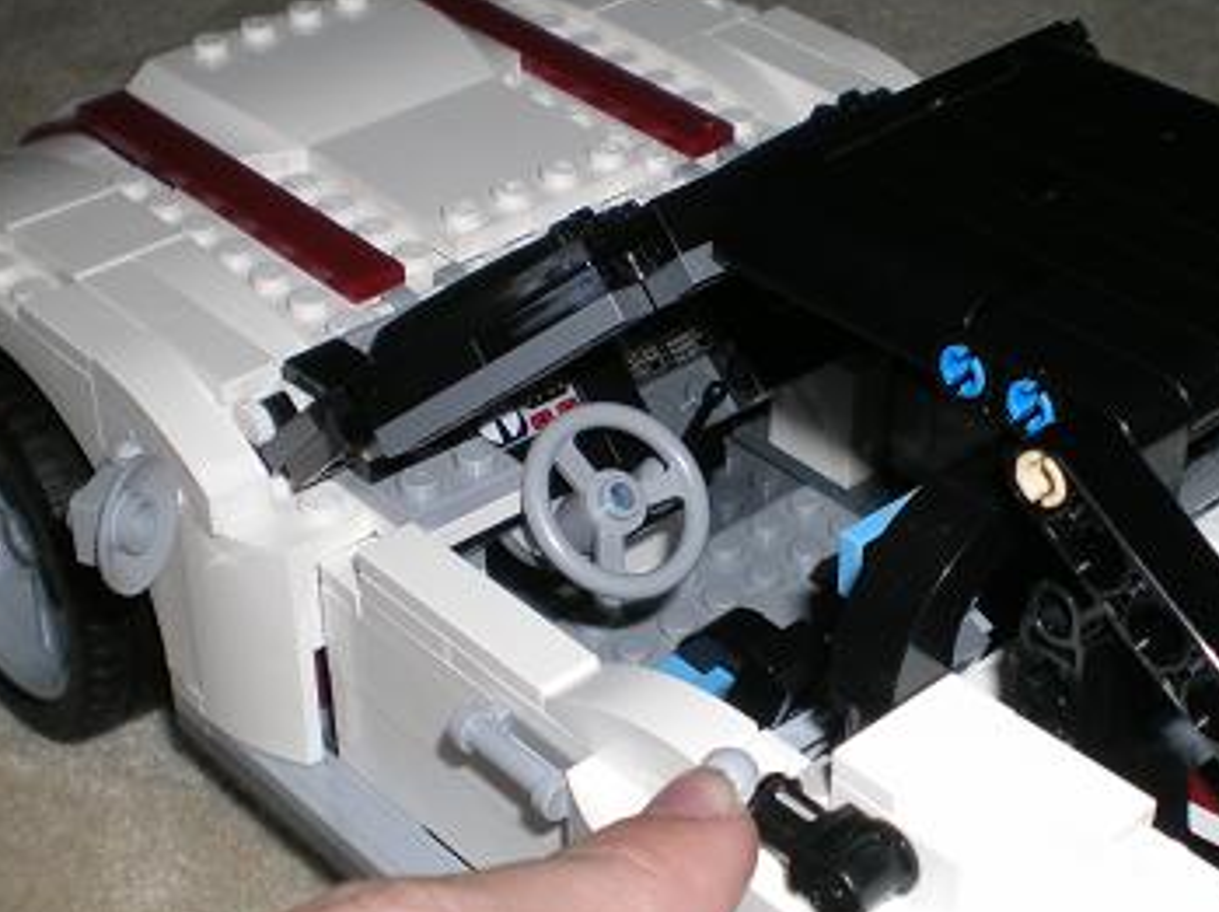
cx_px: 753
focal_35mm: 67
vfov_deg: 21.9
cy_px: 536
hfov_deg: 28.9
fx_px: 2357
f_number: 3.1
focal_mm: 6.3
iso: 64
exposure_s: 1/60
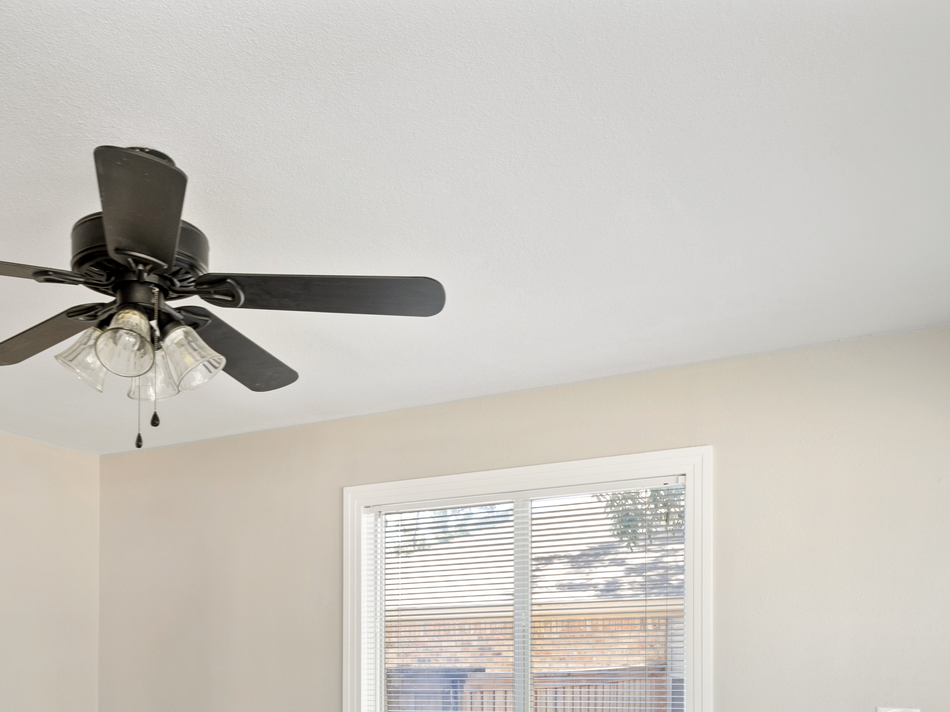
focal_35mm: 36
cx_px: 344
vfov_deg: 36.9
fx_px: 988
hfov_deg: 50.7
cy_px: 654
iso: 200
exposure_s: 1/2.5
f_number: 8
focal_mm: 18
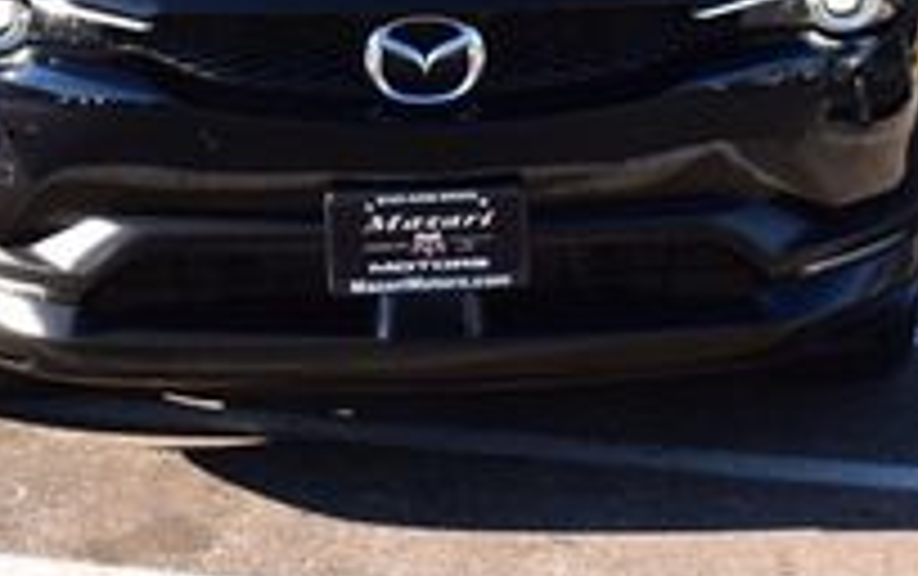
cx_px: 554
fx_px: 2995
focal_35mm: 120
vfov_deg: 10.6
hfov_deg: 17.4
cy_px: -324
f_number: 10
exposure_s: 1/250
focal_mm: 25
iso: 400
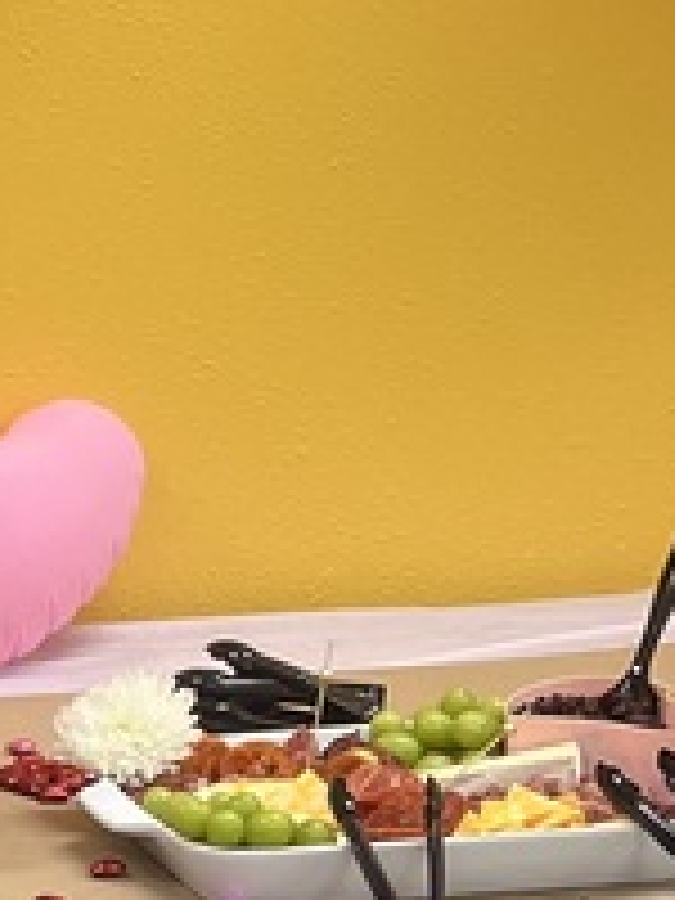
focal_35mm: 133
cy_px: 747
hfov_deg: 10.2
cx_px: -706
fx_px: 3458
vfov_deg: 14.7
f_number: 1.6
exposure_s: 1/120
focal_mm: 5.1
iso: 100
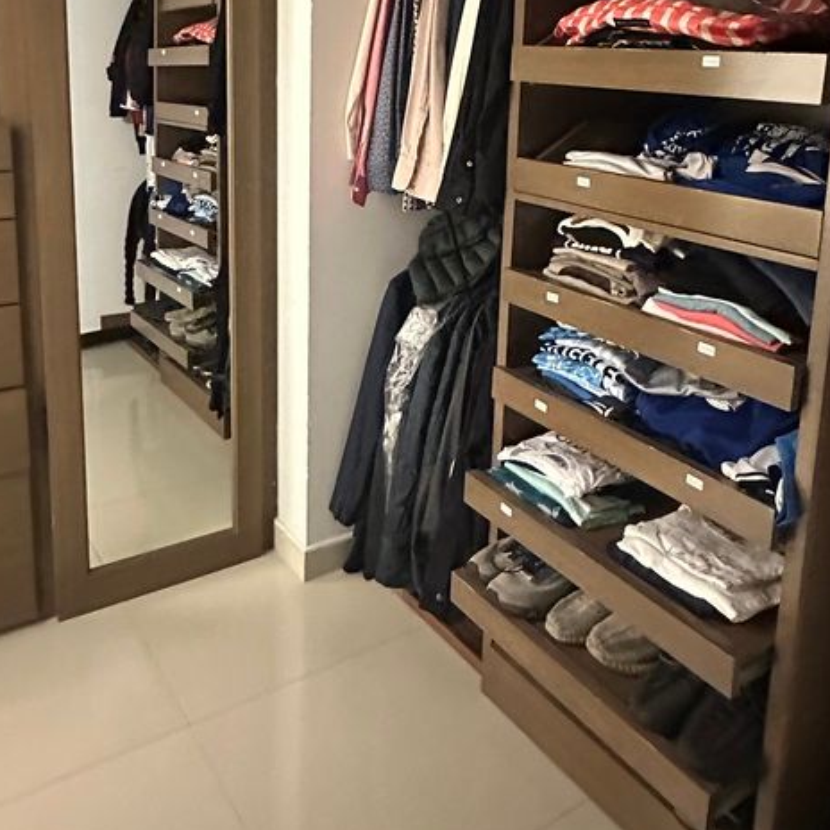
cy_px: 209
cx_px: 479
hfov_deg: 50.9
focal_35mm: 32
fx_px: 868
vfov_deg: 49.1
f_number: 2.2
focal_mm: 2.22
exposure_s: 1/40
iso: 1600
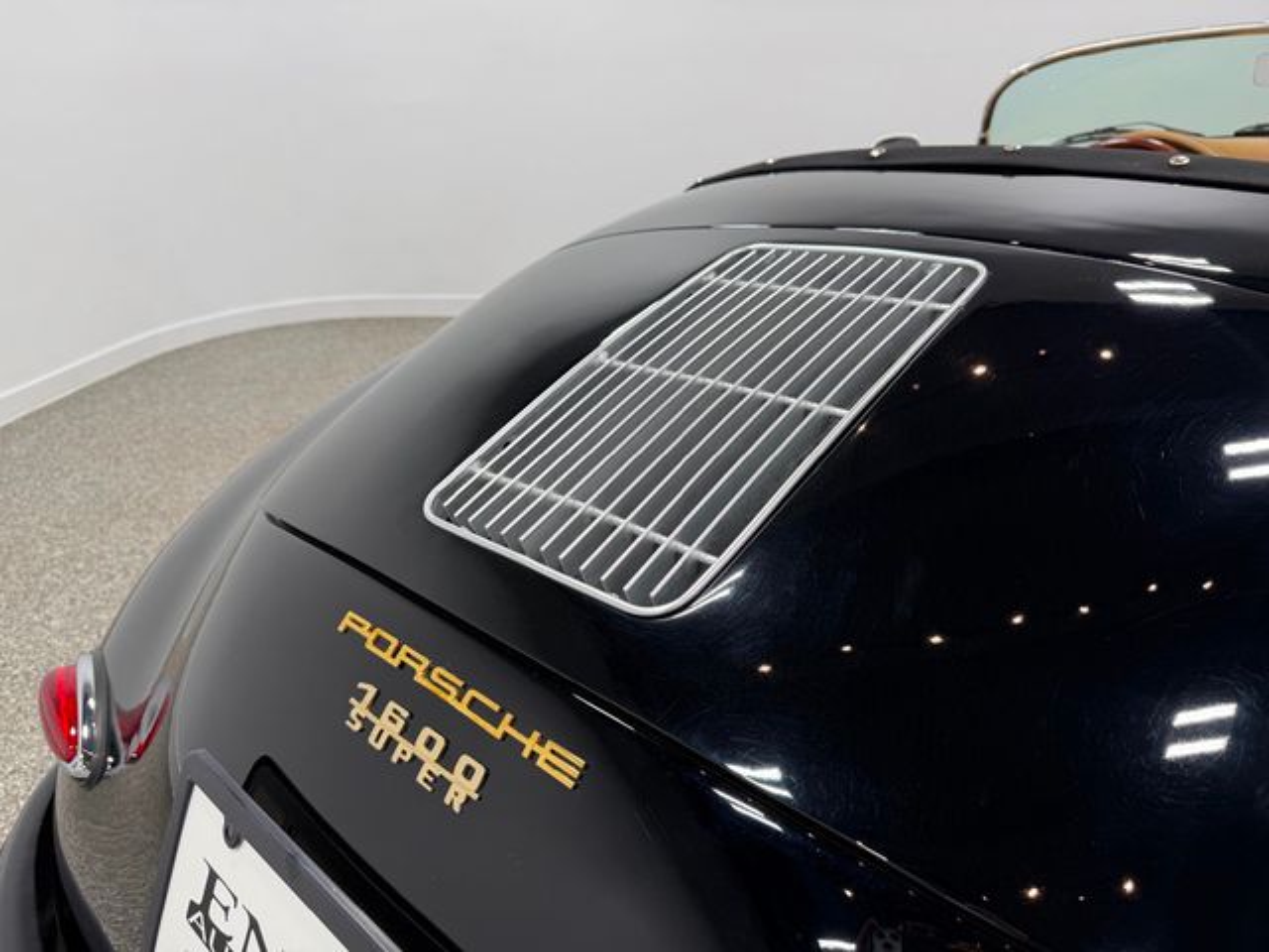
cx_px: 634
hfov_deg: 71.6
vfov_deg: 56.8
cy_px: 476
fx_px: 880
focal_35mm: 24
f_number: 1.78
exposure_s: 1/143
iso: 50
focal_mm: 6.76
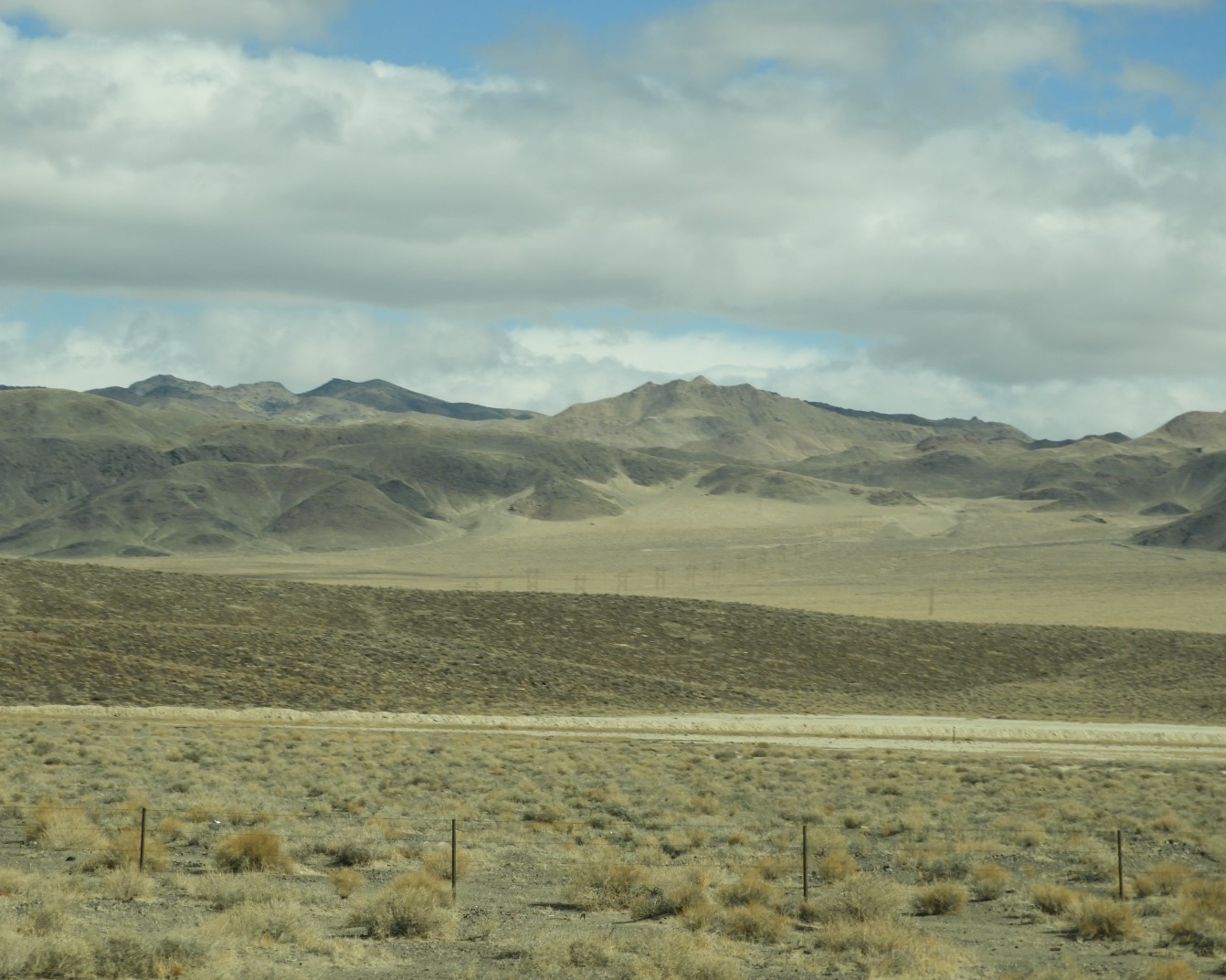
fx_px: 3990
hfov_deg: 17.5
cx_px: 578
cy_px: 490
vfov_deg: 14.0
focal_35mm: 110
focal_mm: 18.8
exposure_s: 1/800
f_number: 4.8
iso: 100
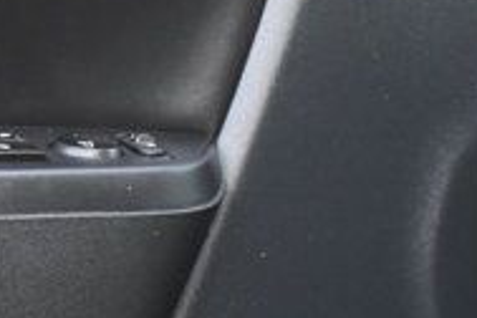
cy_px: 419
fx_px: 2796
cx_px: -379
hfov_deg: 9.3
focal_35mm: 211
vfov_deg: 6.5
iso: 900
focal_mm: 26
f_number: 6.3
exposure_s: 1/15
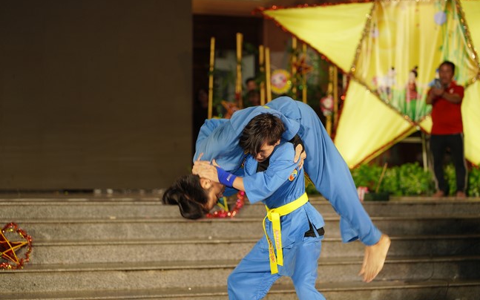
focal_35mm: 87
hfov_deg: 23.8
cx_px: 240
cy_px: 146
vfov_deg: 15.0
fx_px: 1138
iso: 400
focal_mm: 85
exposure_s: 1/250
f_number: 2.5
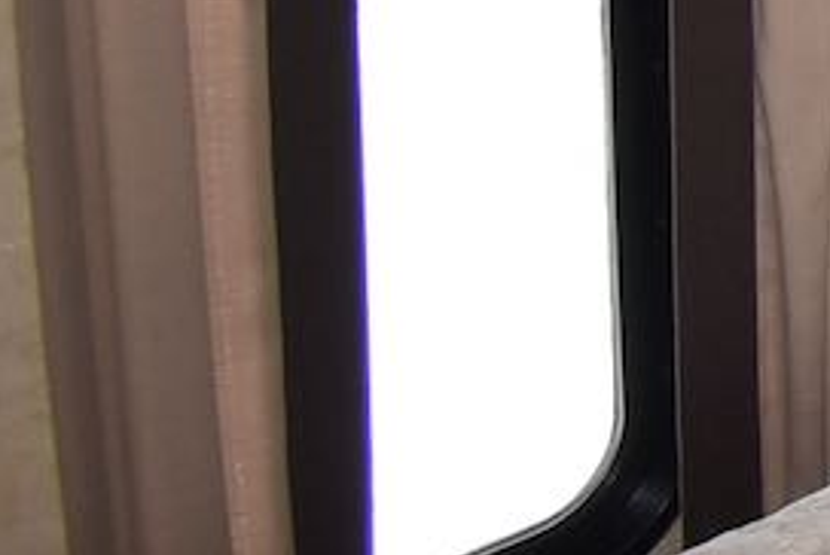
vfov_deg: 10.2
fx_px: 2747
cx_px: 2710
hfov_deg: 10.2
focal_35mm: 119
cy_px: -726
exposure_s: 1/125
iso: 720
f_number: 5.6
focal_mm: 12
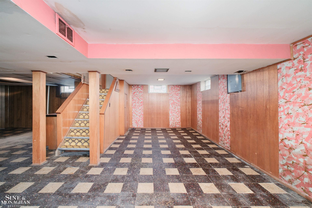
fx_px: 130
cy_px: 104
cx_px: 156
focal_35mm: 15
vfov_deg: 77.3
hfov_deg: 100.4
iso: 800
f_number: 5
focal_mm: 10
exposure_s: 1/60
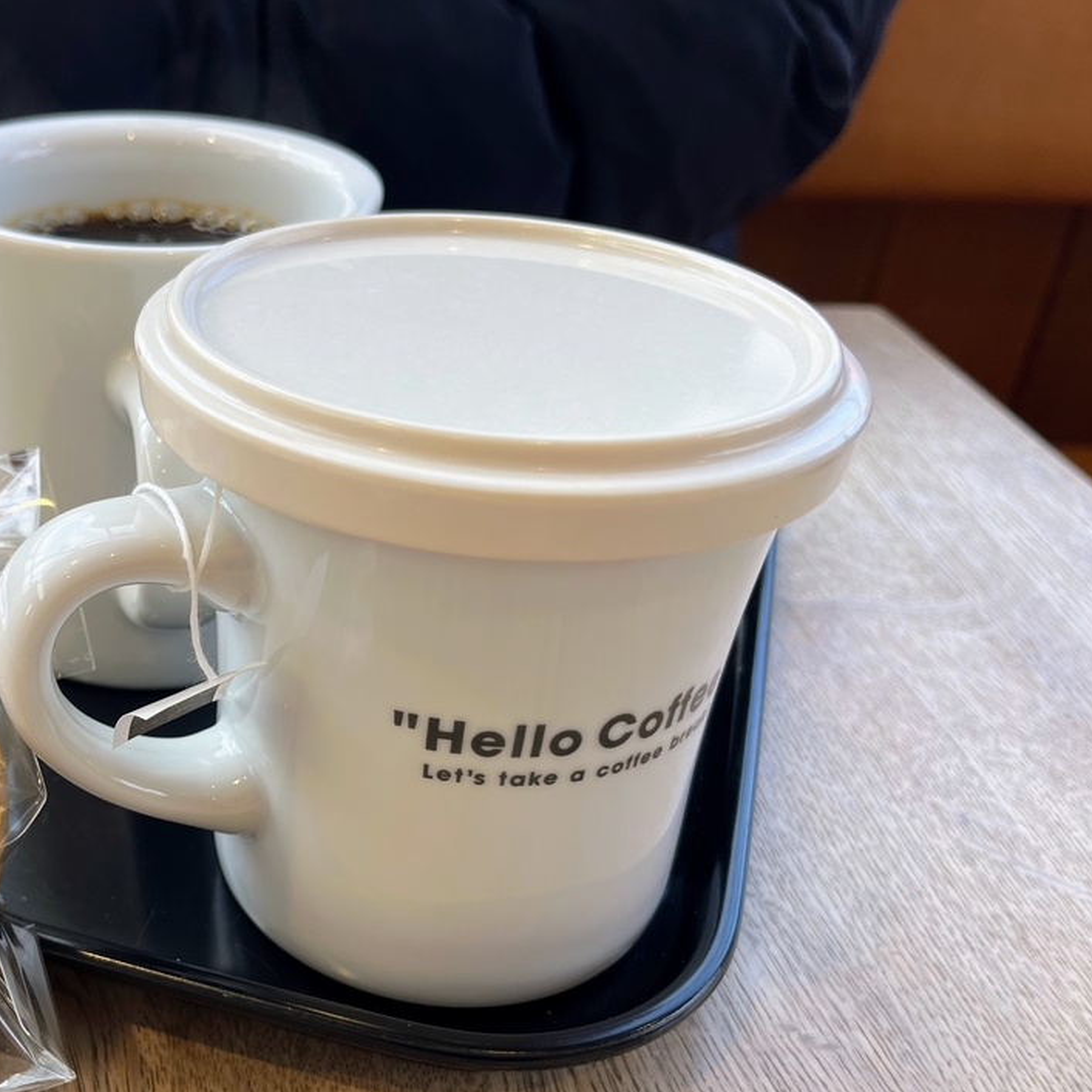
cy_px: 692
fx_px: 1392
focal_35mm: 39
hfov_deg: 41.3
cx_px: 247
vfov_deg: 42.5
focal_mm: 5.1
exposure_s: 1/346
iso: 50
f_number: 1.6
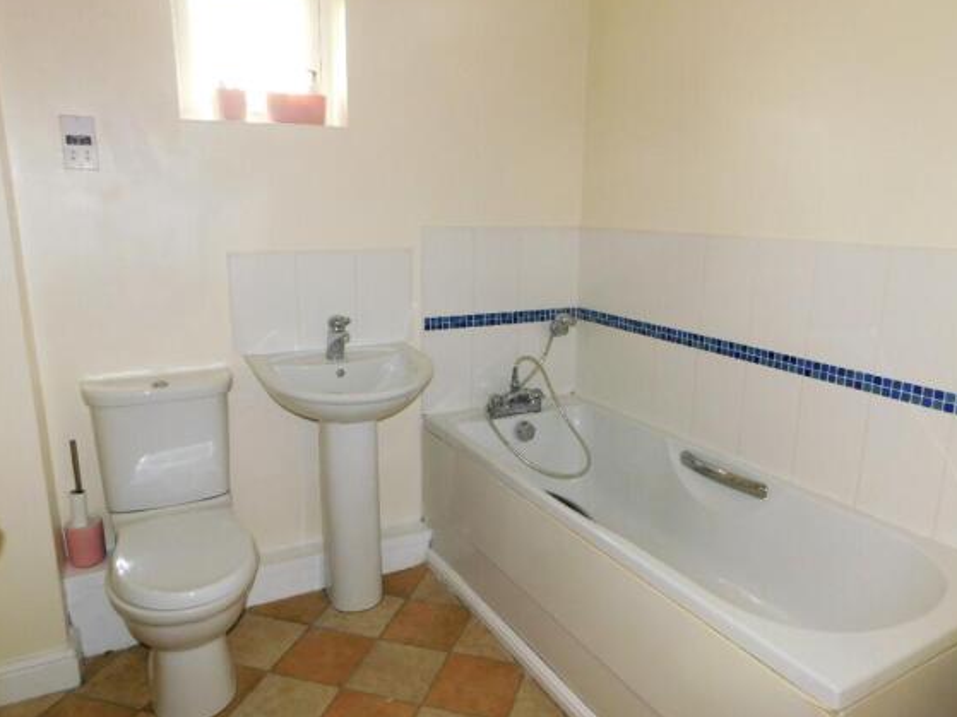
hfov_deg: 71.6
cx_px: 492
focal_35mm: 24
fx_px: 663
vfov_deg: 56.8
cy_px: 355
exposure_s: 1/30
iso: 200
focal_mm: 4
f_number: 3
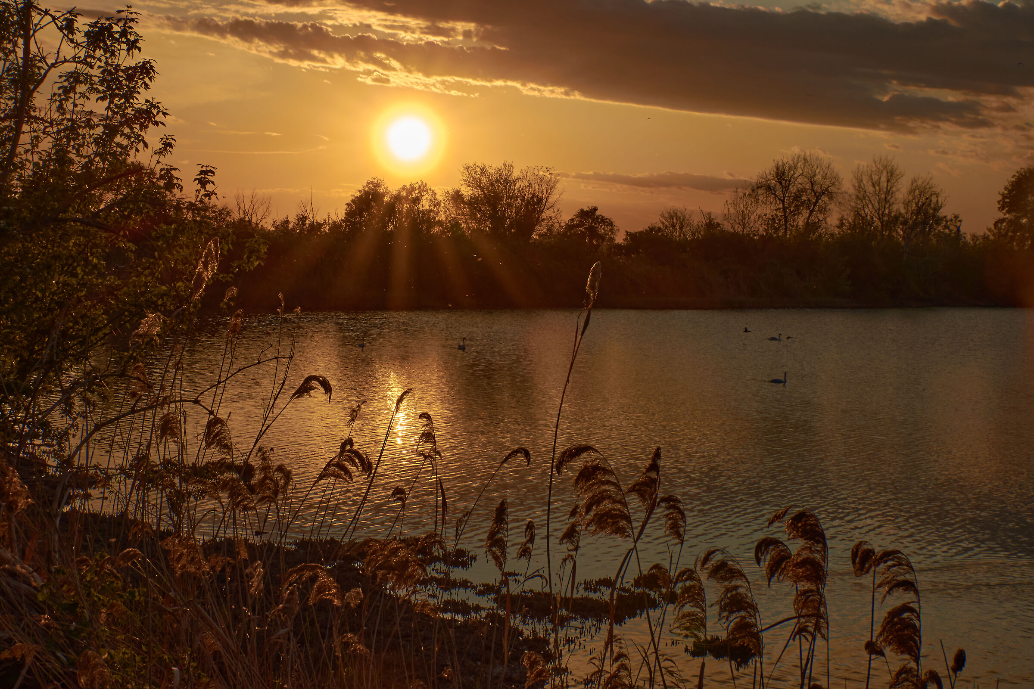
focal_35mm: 66
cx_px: 517
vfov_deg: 20.6
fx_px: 1896
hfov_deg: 30.5
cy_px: 344
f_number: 22
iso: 200
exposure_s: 1/200
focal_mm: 44
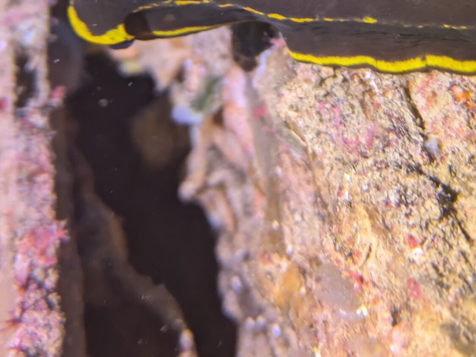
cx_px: 271
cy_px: -20
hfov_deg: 33.7
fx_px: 784
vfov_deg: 24.2
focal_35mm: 57
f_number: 1.89
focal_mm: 5.43
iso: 201
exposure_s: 1/50
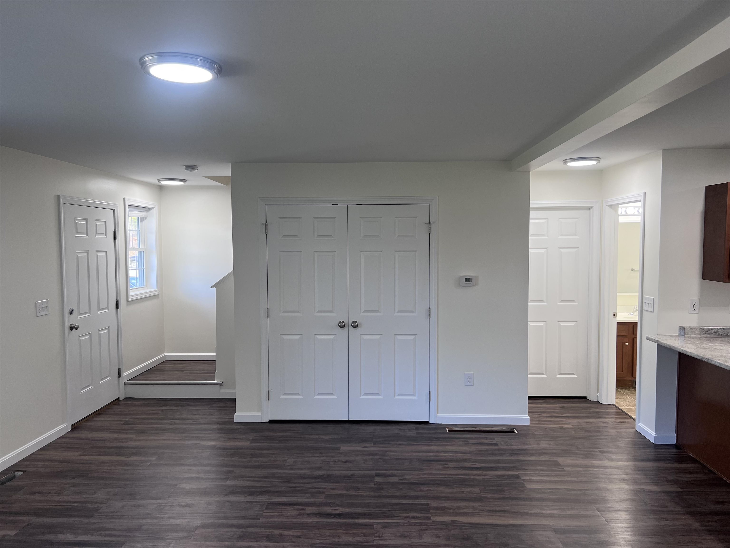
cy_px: 274
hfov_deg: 67.3
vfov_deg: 53.1
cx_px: 365
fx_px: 548
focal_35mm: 26
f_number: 1.5
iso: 100
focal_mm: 5.7
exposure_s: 1/120
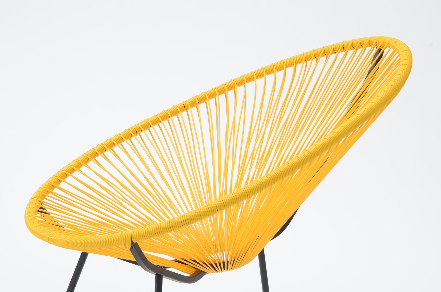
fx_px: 1375
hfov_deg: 18.2
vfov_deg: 12.1
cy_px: 146
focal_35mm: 112
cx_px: 220
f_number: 11
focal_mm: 75
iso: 200
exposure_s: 1/125
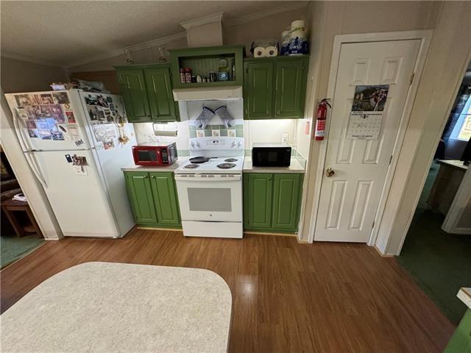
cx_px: 236
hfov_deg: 102.1
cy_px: 176
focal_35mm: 14
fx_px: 190
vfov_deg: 85.7
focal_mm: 2.22
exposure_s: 1/120
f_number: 2.2
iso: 320
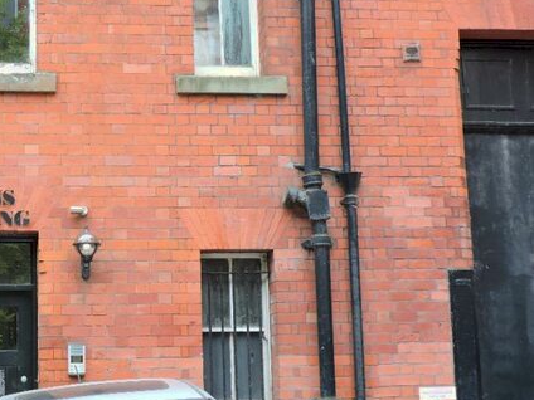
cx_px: 94
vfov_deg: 20.7
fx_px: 1095
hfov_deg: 26.8
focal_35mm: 71
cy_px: 192
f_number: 3.4
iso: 140
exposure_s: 1/50
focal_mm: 7.7
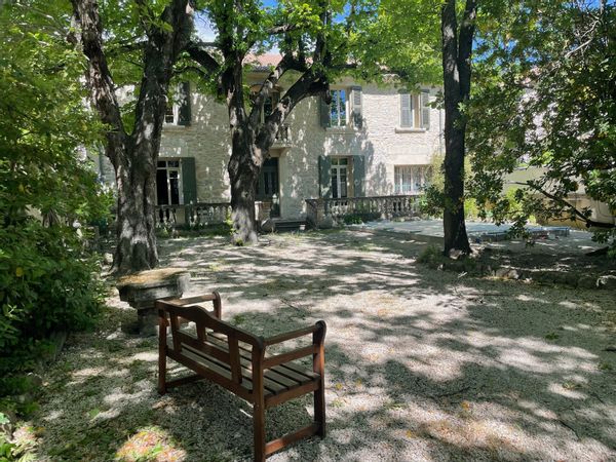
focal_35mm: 26
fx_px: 463
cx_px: 308
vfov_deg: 53.1
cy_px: 231
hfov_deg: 67.3
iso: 32
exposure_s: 1/734
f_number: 1.6
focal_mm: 4.2
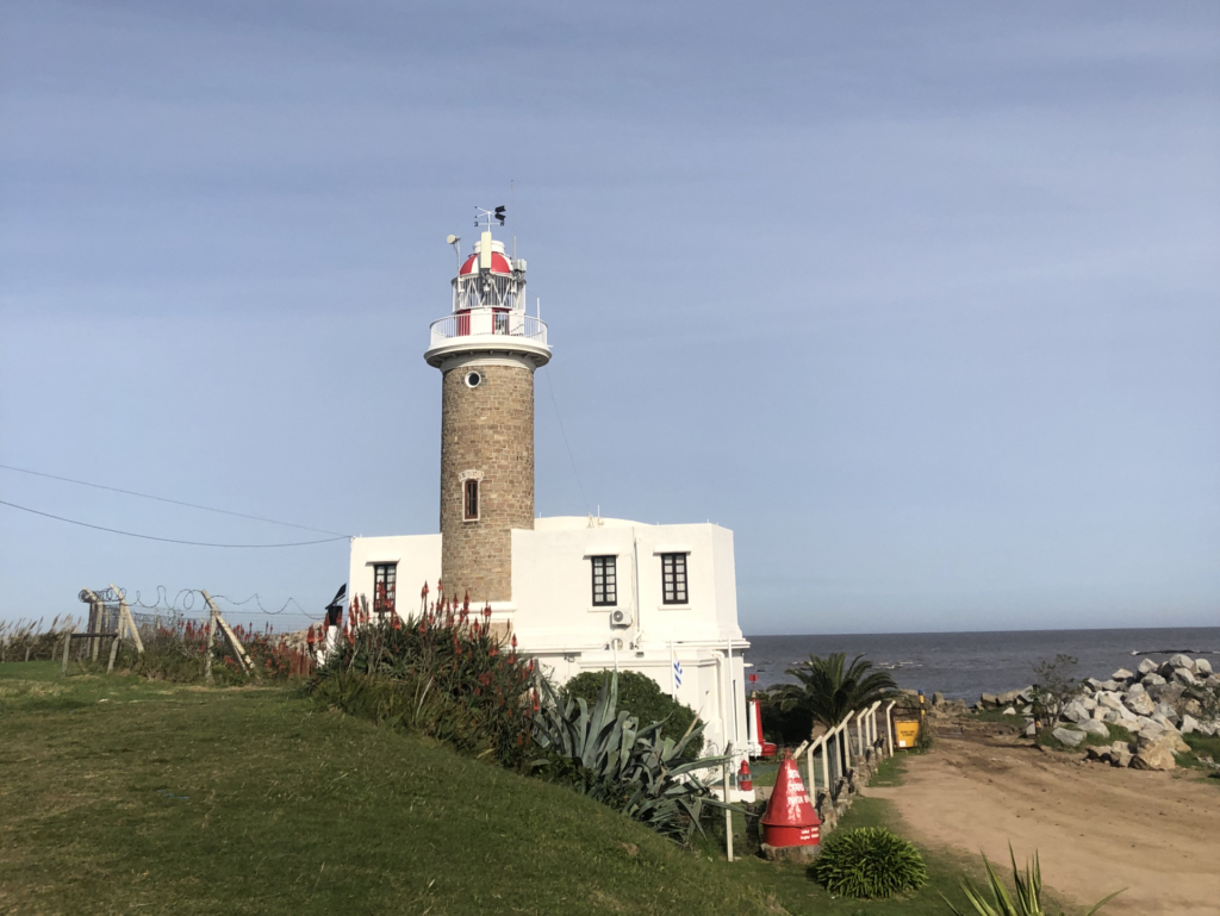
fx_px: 987
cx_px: 610
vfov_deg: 49.8
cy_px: 458
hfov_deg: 63.4
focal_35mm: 28
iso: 25
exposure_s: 1/4367
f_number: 1.8
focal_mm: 3.99
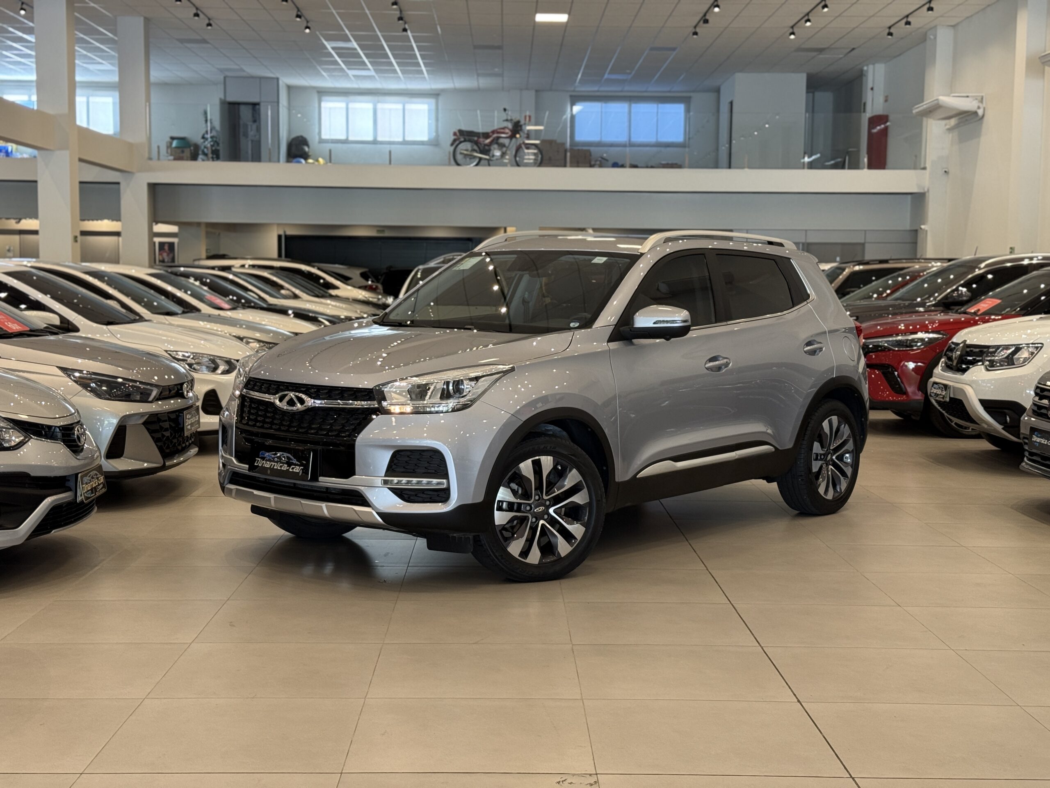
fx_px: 1456
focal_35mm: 48
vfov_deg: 30.3
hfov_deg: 39.7
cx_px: 525
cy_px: 394
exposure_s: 1/60
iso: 100
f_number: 1.78
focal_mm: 6.76
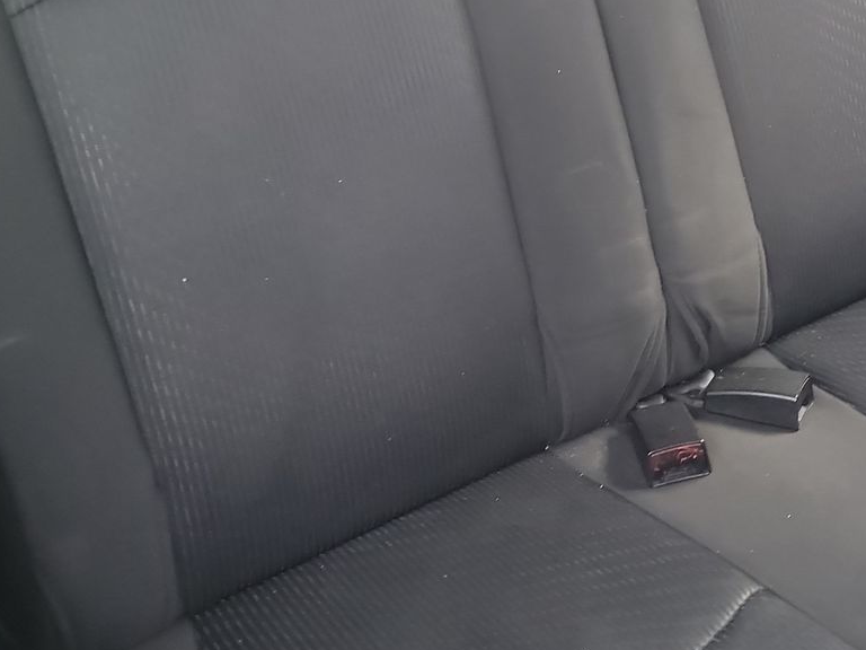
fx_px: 1251
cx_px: 618
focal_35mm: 50
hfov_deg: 37.5
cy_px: 114
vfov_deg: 28.4
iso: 825
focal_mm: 6.7
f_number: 1.8
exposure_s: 1/14
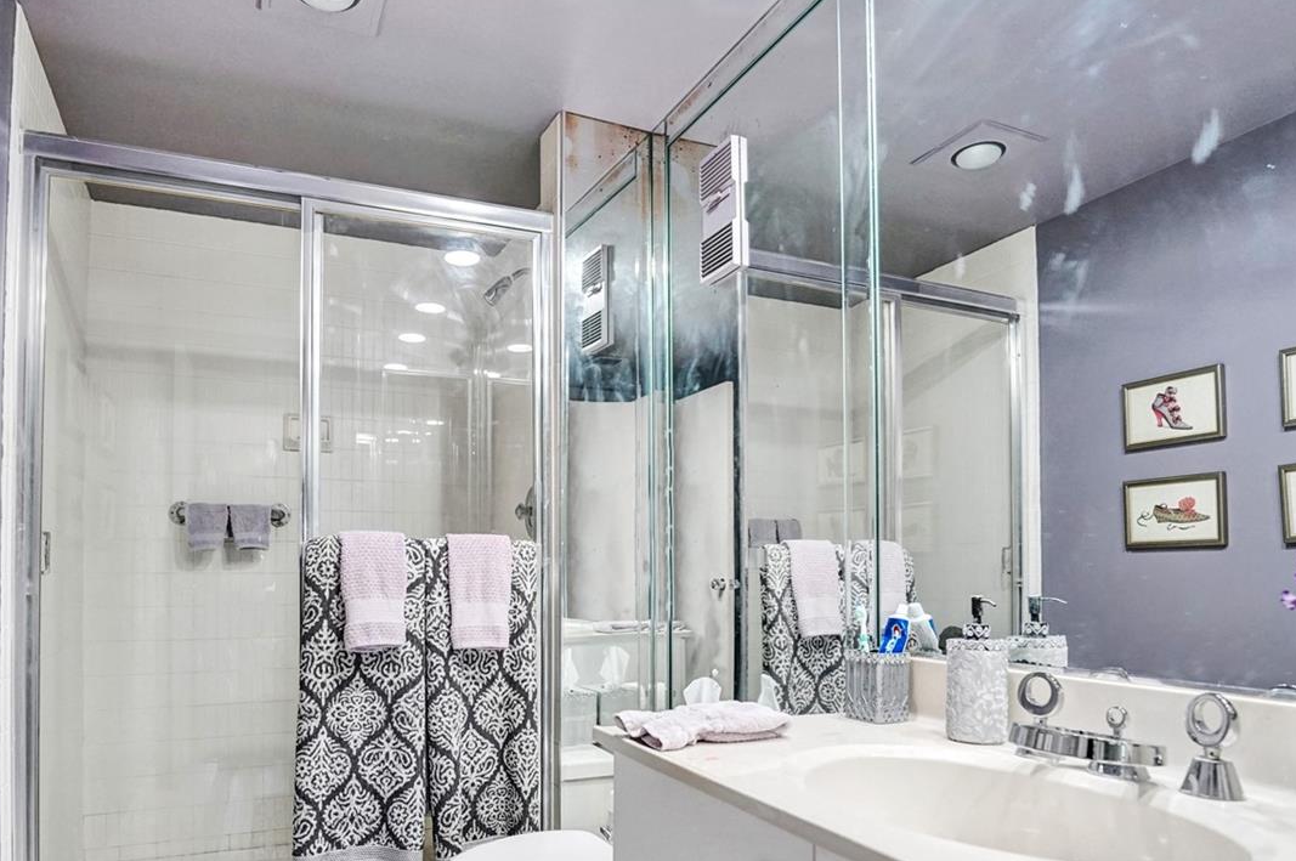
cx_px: 564
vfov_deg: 58.4
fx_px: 755
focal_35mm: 21
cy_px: 557
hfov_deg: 80.9
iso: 1250
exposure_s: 1/400
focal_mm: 14
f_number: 3.2
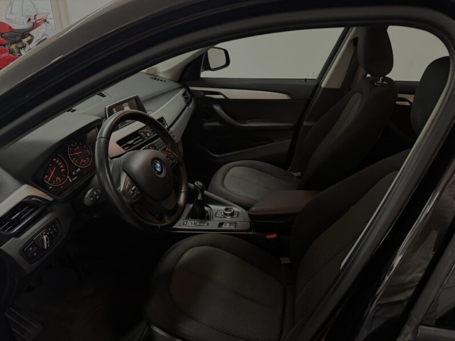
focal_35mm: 24
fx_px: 315
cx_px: 228
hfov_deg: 71.6
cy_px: 170
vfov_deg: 56.8
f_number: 1.78
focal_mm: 6.76
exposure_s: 1/33
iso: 640
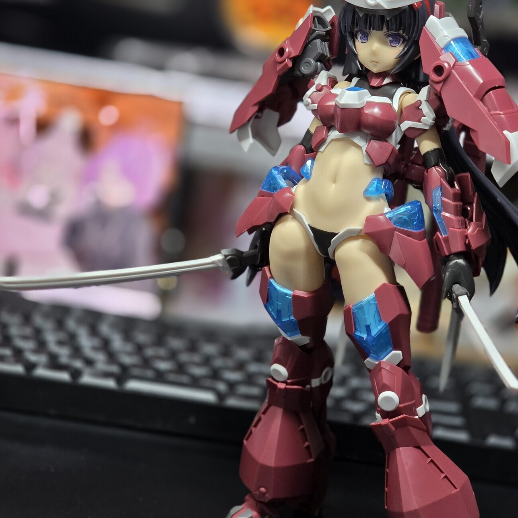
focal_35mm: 91
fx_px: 1541
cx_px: 270
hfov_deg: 19.1
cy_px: 242
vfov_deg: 19.1
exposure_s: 1/83.3
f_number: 2.4
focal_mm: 7.9
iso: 250
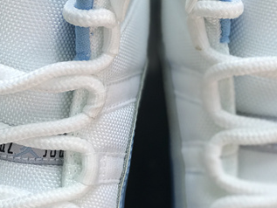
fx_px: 1065
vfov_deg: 11.0
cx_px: 159
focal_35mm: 133
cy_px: -26
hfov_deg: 14.8
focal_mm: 6.6
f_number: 2.8
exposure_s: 1/168
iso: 20
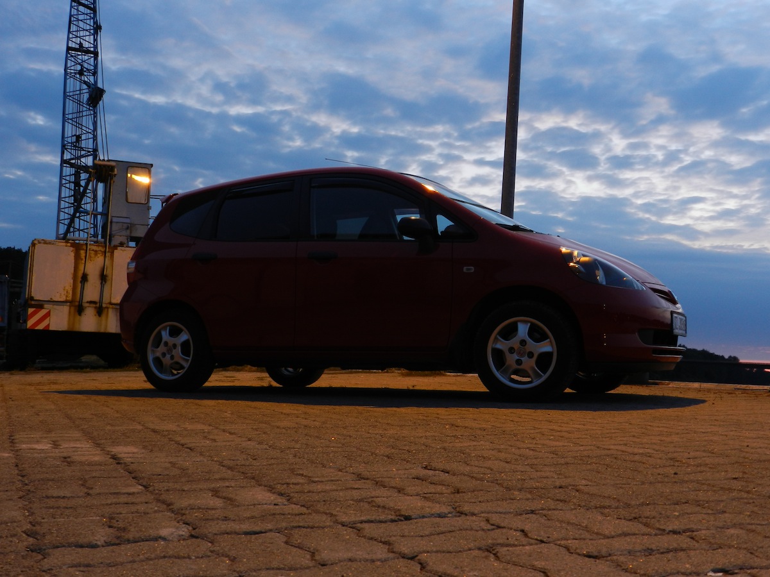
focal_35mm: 38
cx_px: 385
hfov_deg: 49.0
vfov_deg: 37.7
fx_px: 845
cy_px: 288
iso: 160
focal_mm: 6.7
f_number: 5
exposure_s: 3
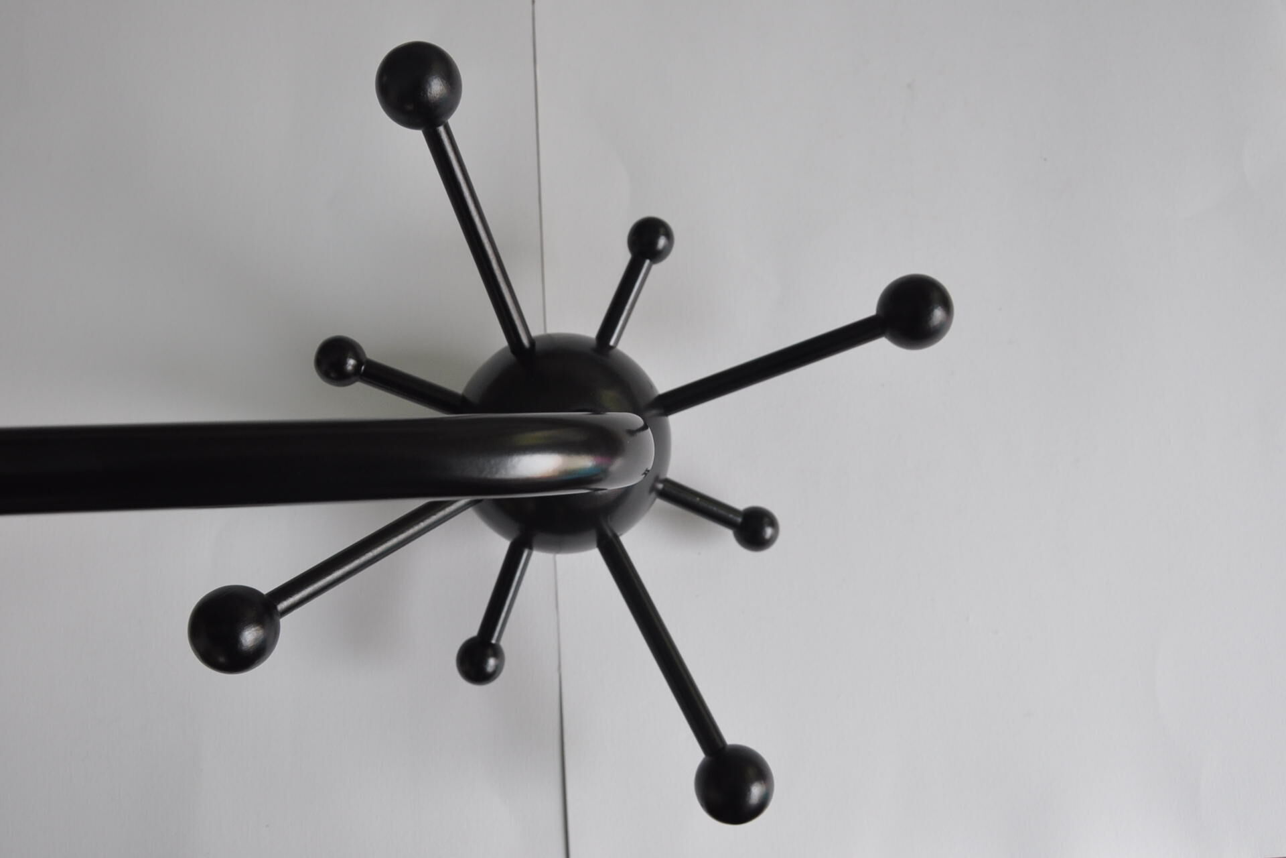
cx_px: 643
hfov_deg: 67.4
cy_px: 429
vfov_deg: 47.9
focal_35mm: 27
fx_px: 964
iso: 400
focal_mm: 18
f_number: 5.6
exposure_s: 1/125
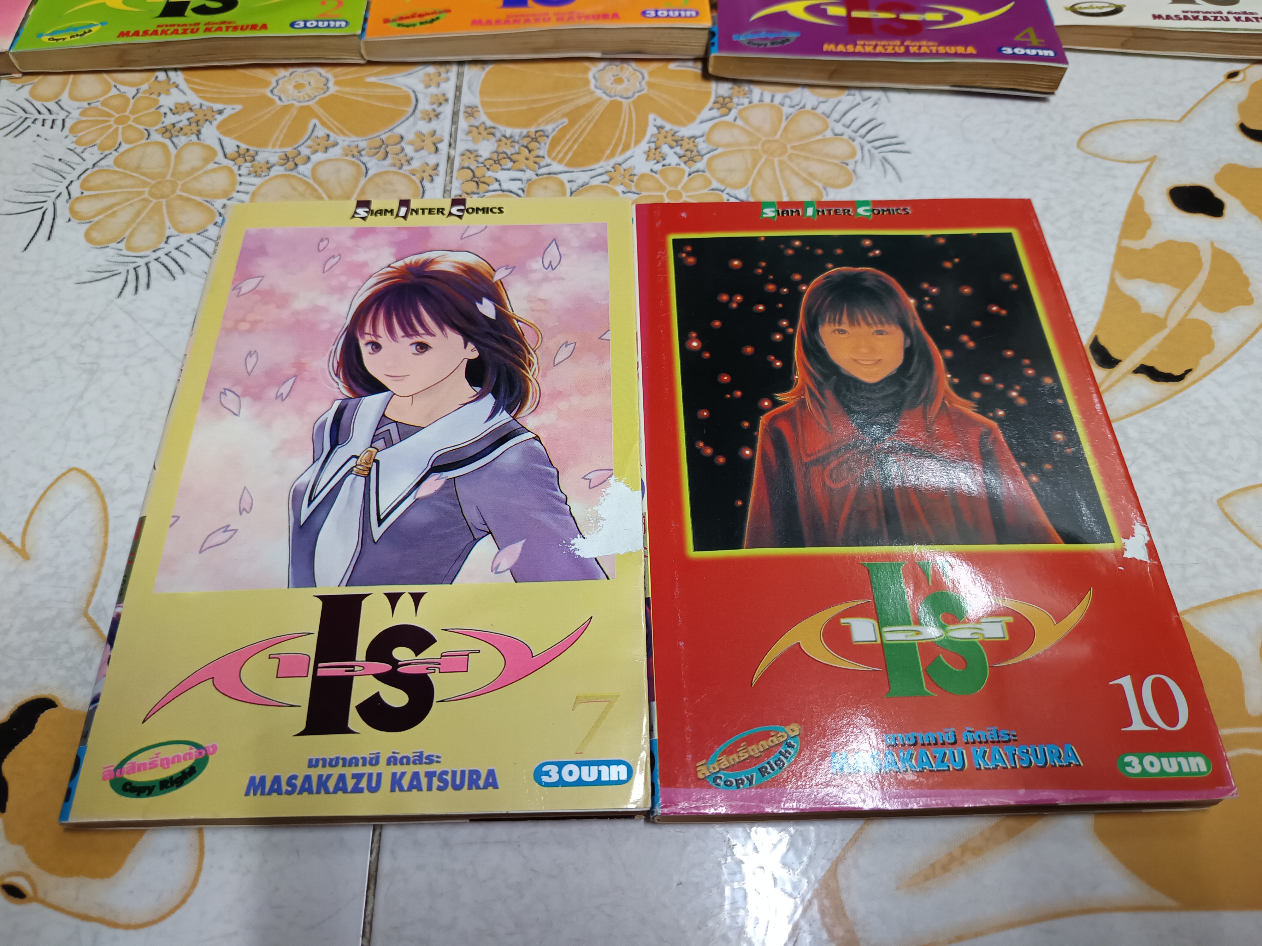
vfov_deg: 56.8
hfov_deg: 71.6
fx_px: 875
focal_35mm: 24
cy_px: 473
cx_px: 631
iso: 1113
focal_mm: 5.31
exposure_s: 1/33.3
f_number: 1.7
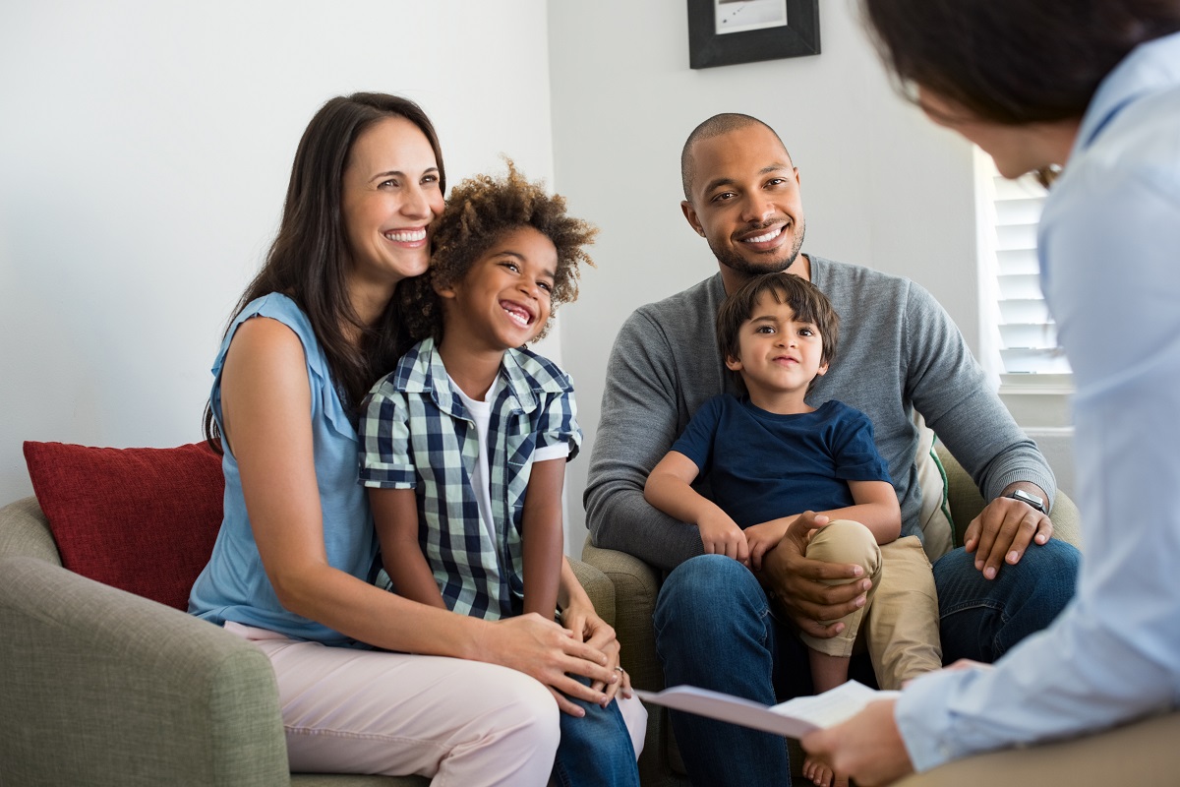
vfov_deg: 27.0
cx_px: 590
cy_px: 394
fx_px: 1639
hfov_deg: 39.6
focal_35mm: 50
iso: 400
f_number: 4
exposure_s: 1/125
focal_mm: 50
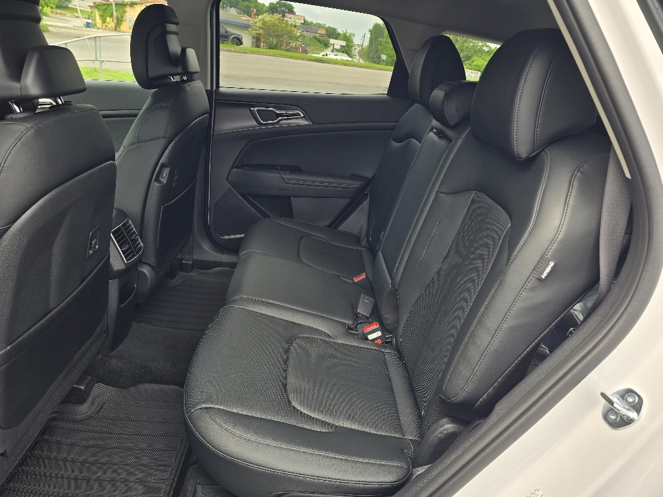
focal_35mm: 23
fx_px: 441
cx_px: 332
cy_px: 248
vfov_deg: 58.9
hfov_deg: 73.9
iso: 25
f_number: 1.7
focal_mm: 6.3
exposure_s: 1/182
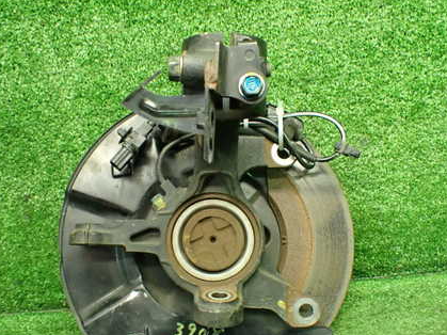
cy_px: 203
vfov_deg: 33.5
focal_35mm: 43
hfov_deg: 43.9
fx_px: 555
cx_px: 225
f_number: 2.3
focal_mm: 5.4
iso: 800
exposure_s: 1/80
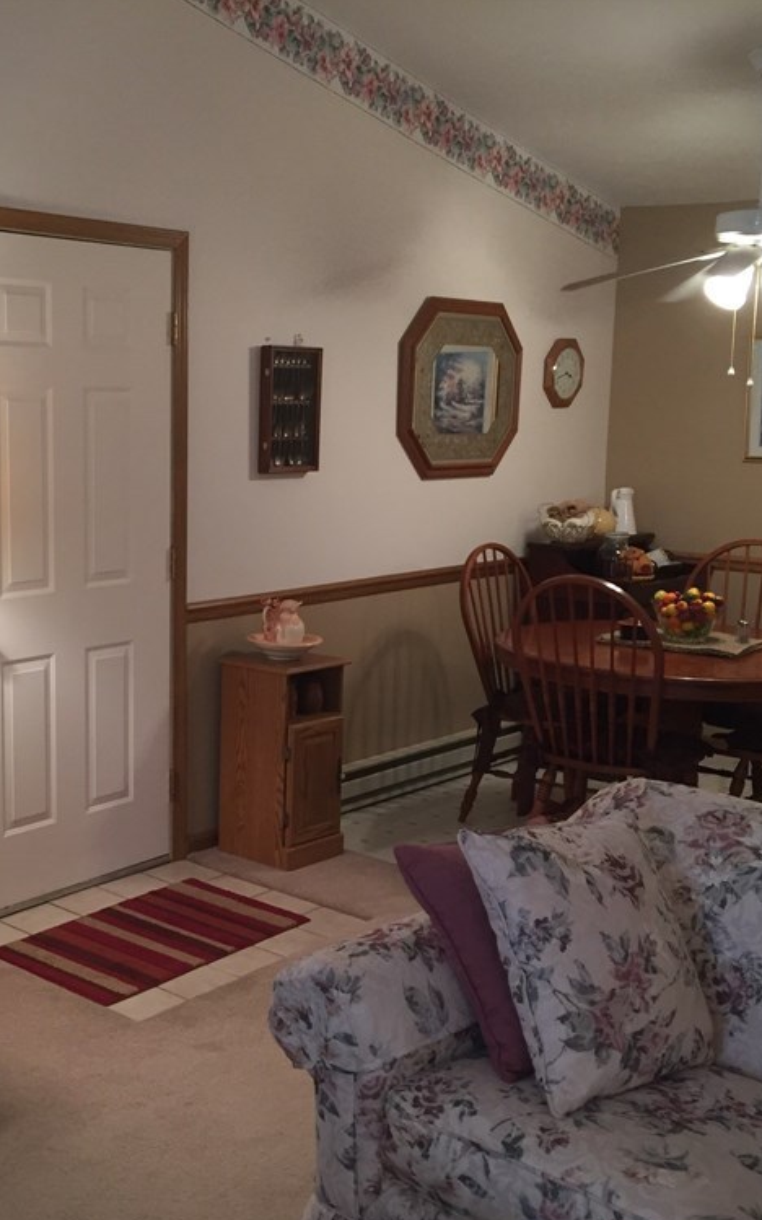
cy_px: 616
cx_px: 169
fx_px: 1396
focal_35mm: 42
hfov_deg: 29.9
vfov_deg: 47.2
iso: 100
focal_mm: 4.15
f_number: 2.2
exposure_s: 1/30
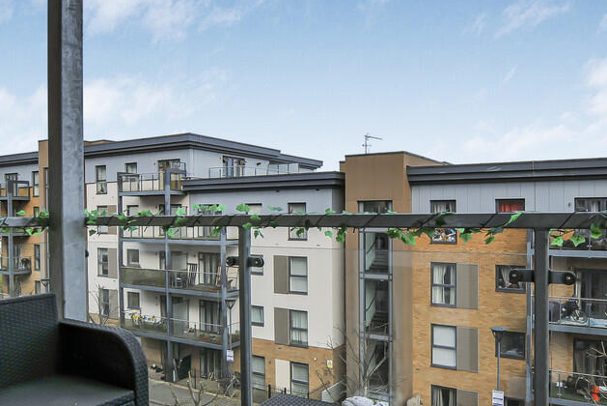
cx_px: 379
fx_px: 452
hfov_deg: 66.7
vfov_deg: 48.2
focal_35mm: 27
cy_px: 223
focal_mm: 11
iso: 200
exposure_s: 1/400
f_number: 5.6
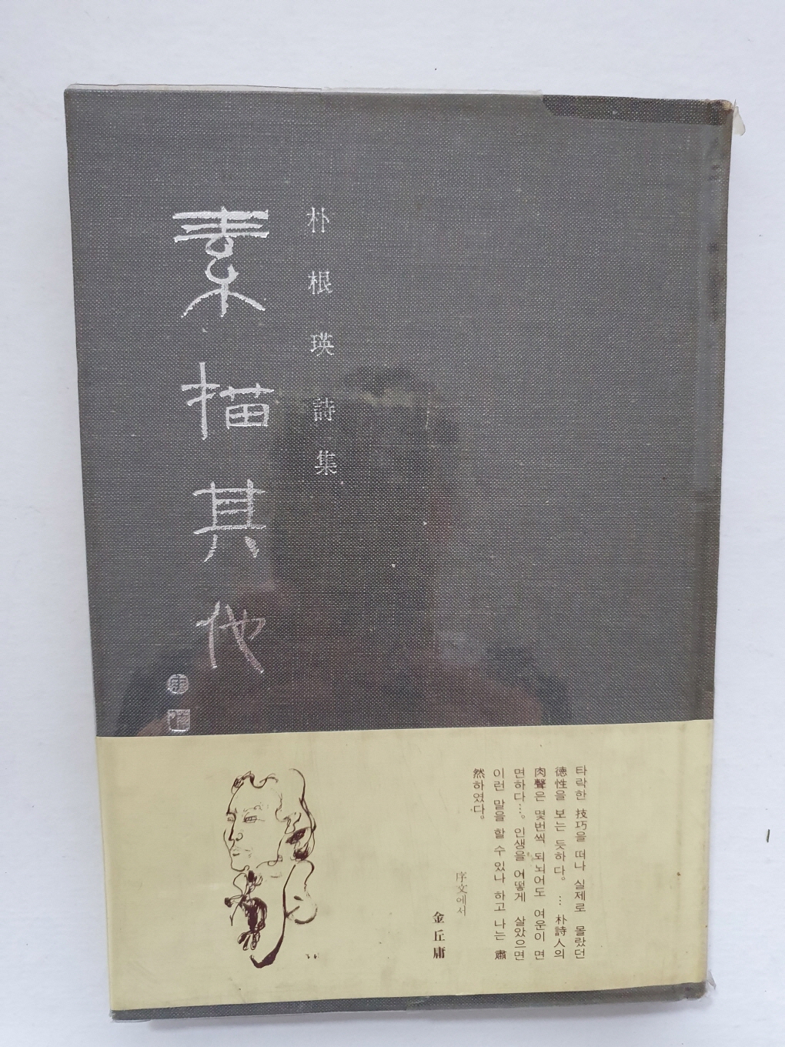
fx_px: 786
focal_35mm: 26
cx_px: 392
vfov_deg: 67.3
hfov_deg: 53.1
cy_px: 524
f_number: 1.5
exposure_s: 1/40
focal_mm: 4.32
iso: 400
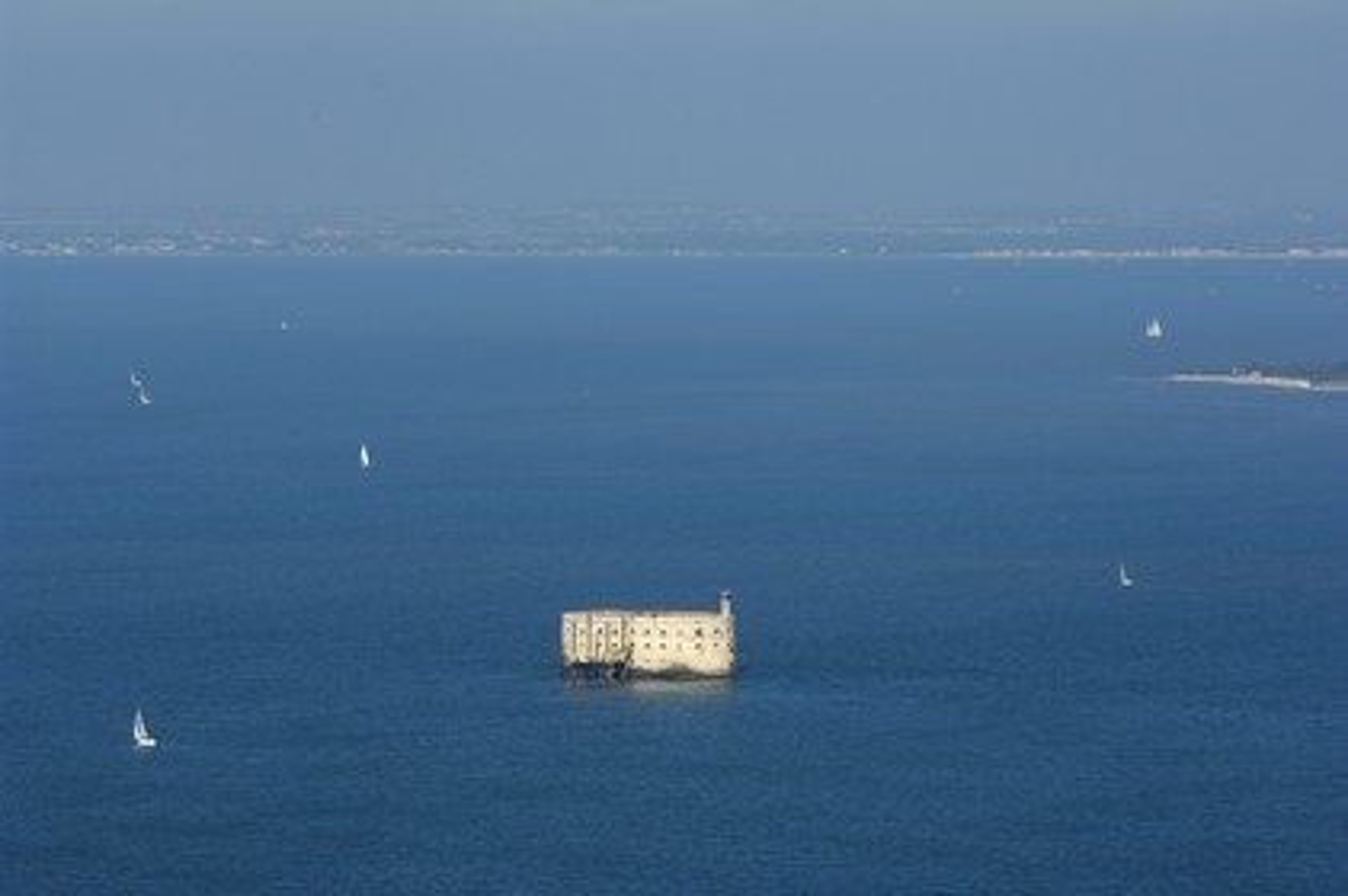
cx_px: 674
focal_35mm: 232
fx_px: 8699
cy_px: 448
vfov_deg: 5.9
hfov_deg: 8.9
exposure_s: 1/750
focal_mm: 155
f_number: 5
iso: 100
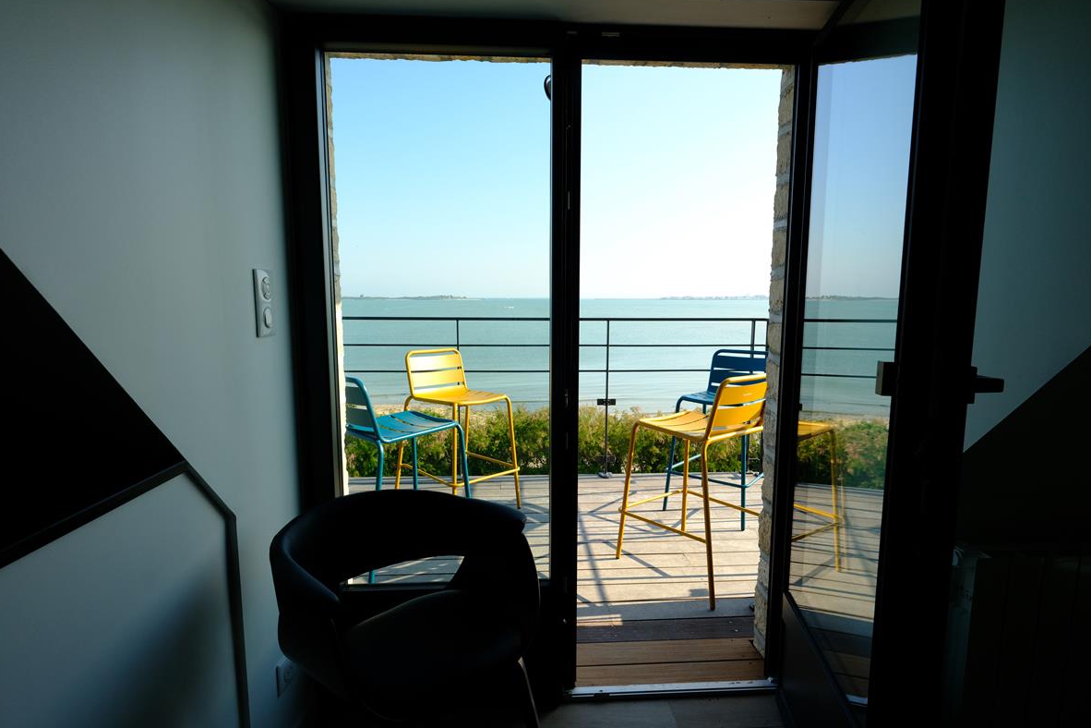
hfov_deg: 86.9
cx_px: 550
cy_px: 375
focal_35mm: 19
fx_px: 576
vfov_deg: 64.5
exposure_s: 1/420
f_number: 13
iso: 1250
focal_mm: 23
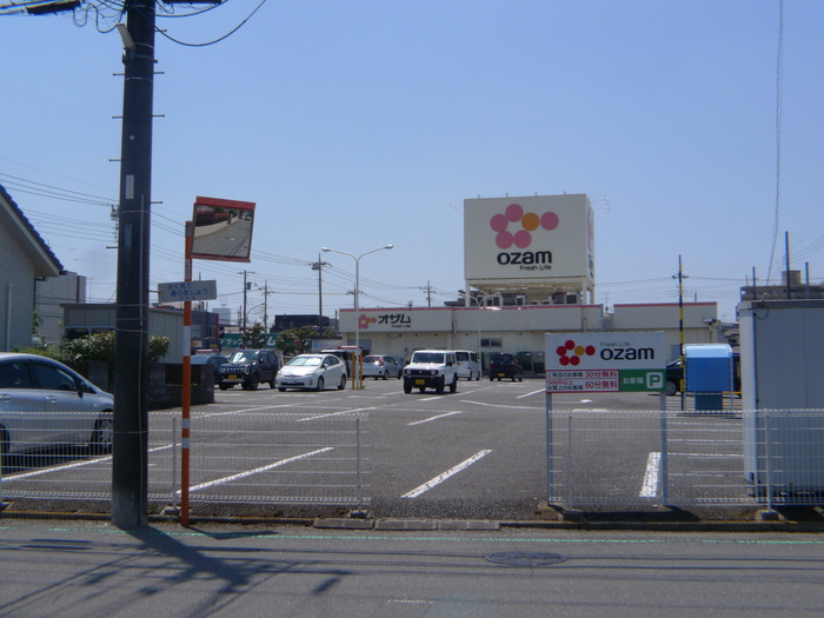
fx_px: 1238
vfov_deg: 28.0
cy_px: 309
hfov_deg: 36.8
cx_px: 412
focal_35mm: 52
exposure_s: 1/800
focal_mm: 11.1
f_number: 5.6
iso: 80
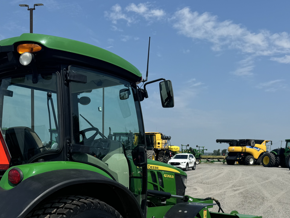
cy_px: 202
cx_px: 105
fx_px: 394
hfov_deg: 40.1
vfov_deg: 29.4
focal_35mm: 47
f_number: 1.78
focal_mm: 6.76
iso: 80
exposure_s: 1/5814
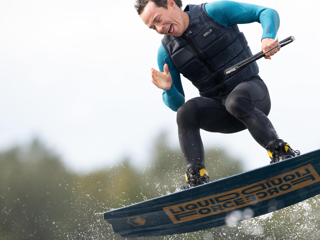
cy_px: 114
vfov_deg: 3.0
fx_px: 4539
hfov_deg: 4.0
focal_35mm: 491
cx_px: 201
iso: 500
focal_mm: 400
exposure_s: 1/1600
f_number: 4.5
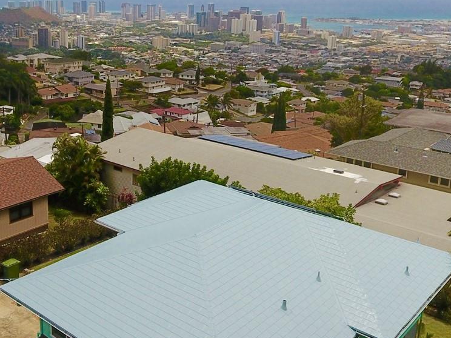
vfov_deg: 33.5
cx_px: 116
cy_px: 138
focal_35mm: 43
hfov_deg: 42.6
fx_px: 560
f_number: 2.8
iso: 100
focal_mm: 3.61
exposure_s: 1/2398
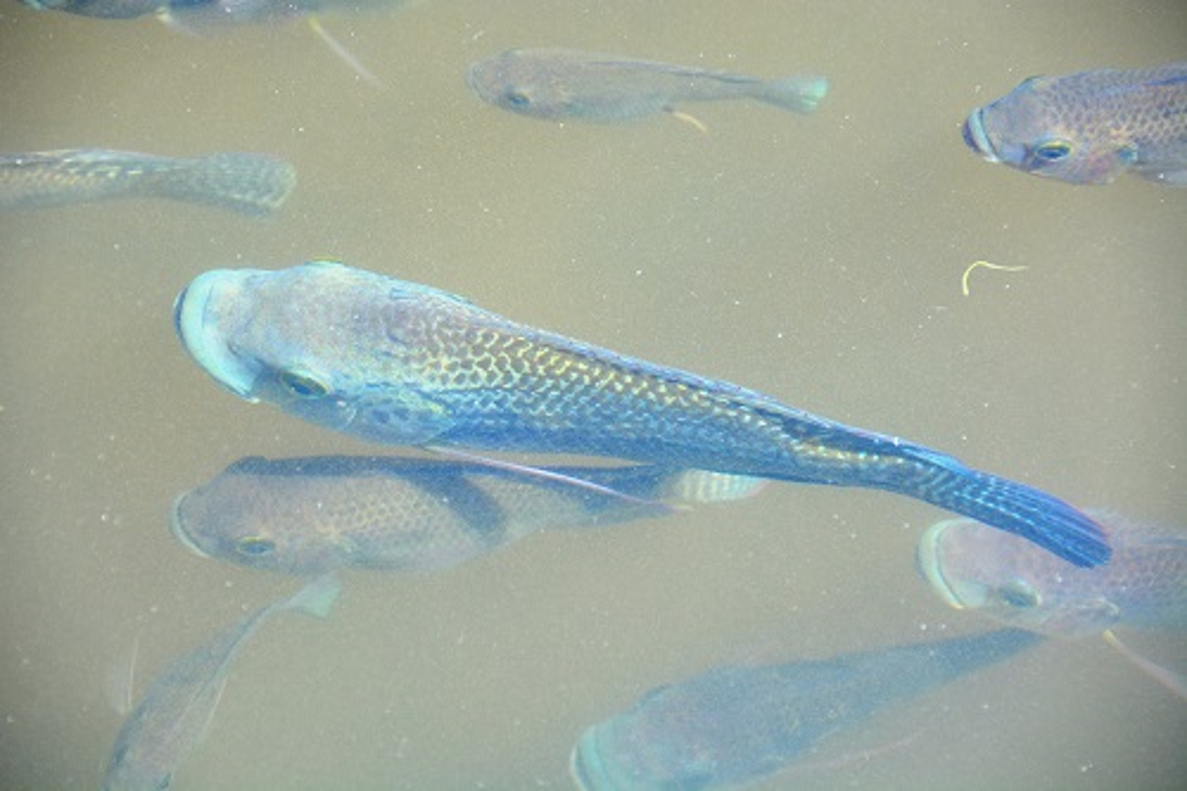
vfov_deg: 6.1
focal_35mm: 225
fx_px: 7416
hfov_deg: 9.2
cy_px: 396
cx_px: 594
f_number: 5.6
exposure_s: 1/320
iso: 400
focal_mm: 150
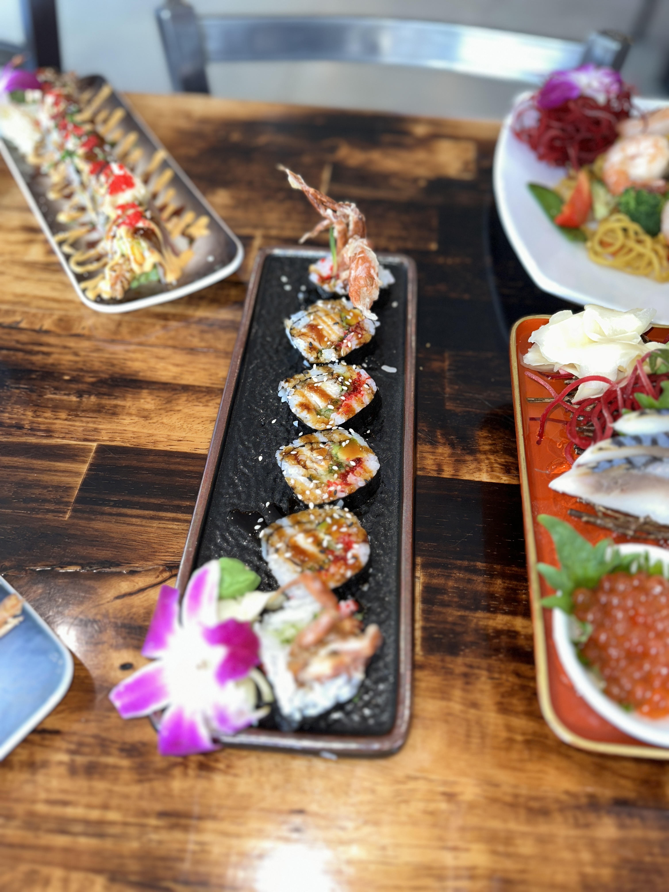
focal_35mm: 24
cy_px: 446
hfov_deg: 56.8
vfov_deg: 71.6
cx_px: 334
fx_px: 618
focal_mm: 6.86
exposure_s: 1/53
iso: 100
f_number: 1.78
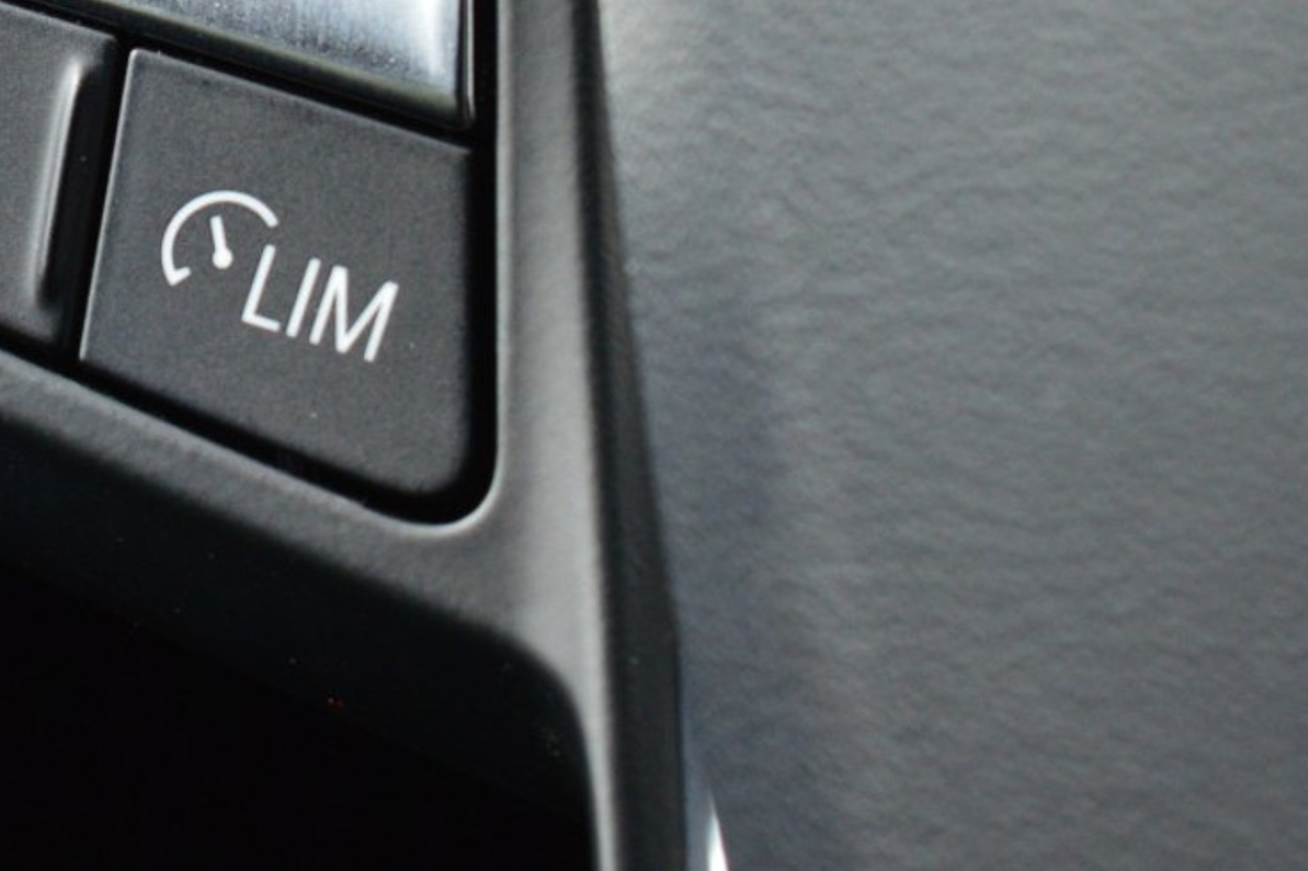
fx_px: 7819
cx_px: -172
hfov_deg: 9.5
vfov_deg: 6.3
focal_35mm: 215
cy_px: -263
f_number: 9
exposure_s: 1/160
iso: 800
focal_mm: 55
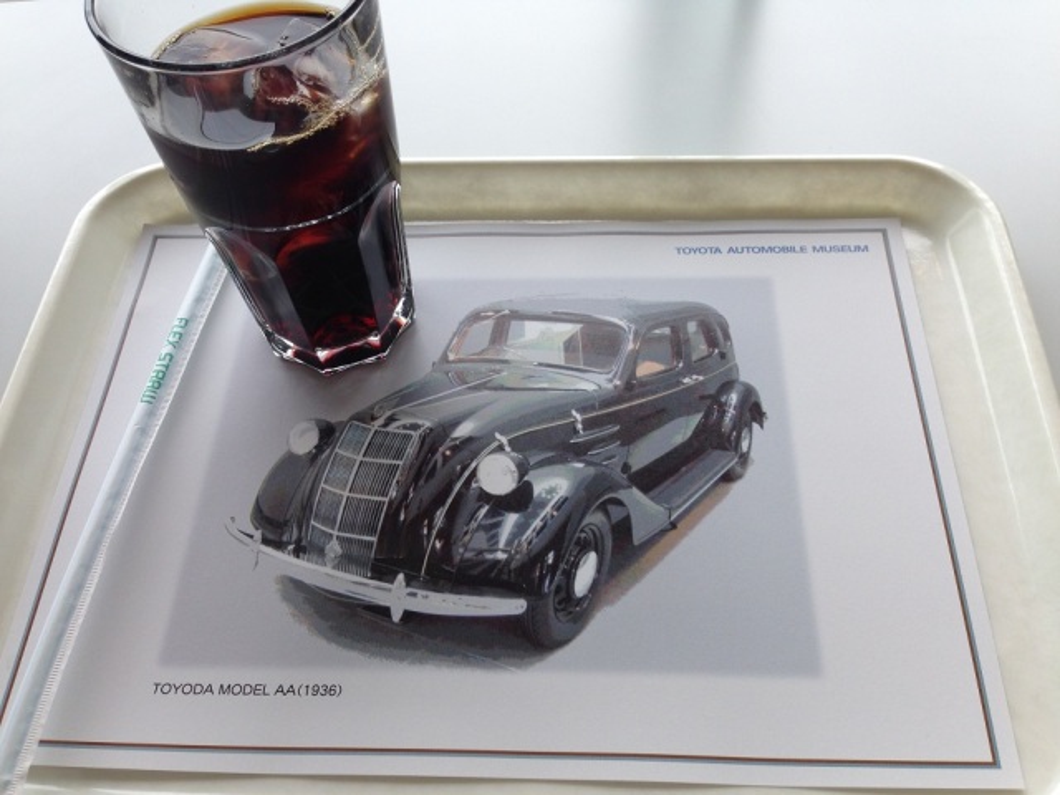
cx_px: 530
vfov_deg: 42.9
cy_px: 398
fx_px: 1011
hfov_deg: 55.4
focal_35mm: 33
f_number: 2.4
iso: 50
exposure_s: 1/161
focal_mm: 4.12
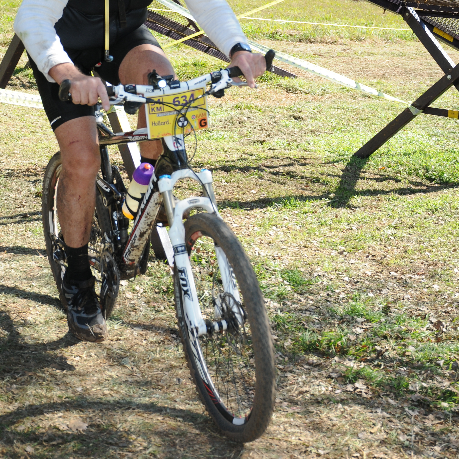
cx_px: 230
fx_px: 1155
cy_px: 140
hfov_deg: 22.5
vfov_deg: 22.3
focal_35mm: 77
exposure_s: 1/320
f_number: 5
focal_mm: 40
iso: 250
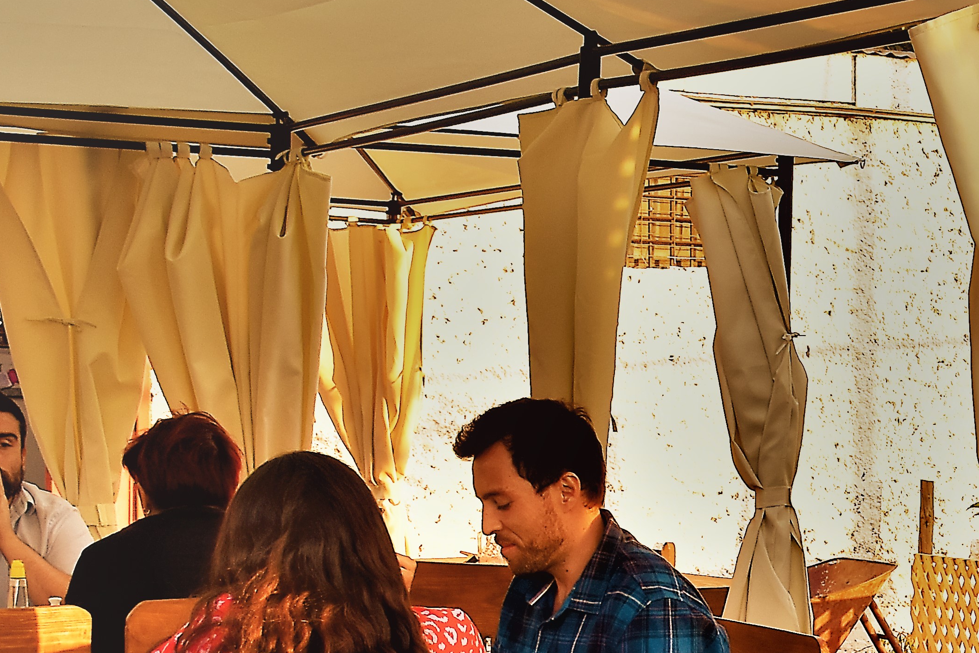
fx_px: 3018
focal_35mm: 111
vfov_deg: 12.3
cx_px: 1187
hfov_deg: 17.5
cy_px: 573
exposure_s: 1/80
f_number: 8
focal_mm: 26
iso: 400
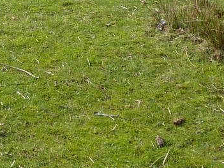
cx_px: -75
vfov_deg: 11.2
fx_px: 737
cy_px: -209
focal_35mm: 114
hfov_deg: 16.3
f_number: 3.3
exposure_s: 1/500
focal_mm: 4.1
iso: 100
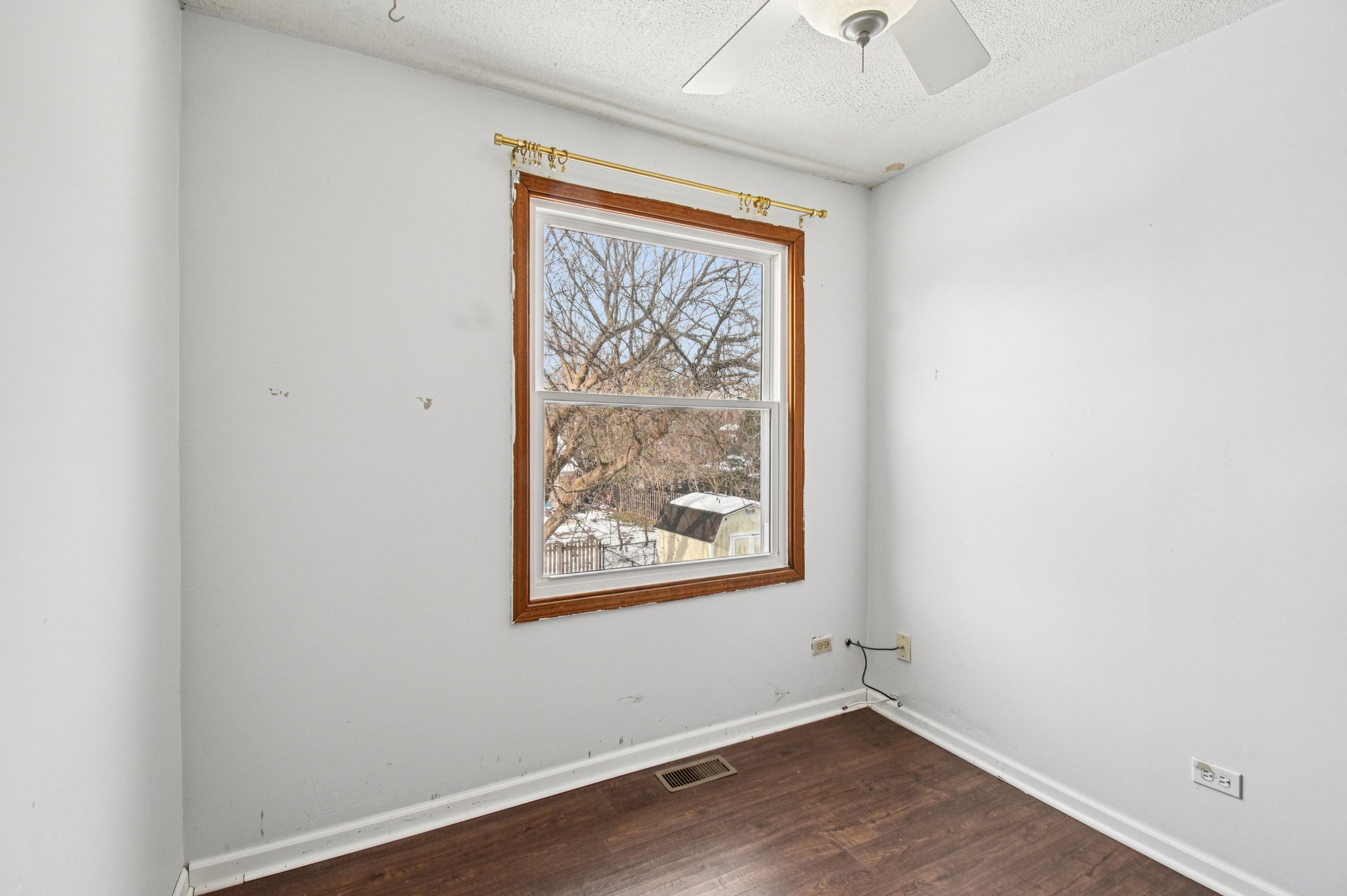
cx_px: 674
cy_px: 448
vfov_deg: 77.3
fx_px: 561
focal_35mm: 15
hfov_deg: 100.4
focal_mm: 10
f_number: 8
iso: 100
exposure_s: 1/25
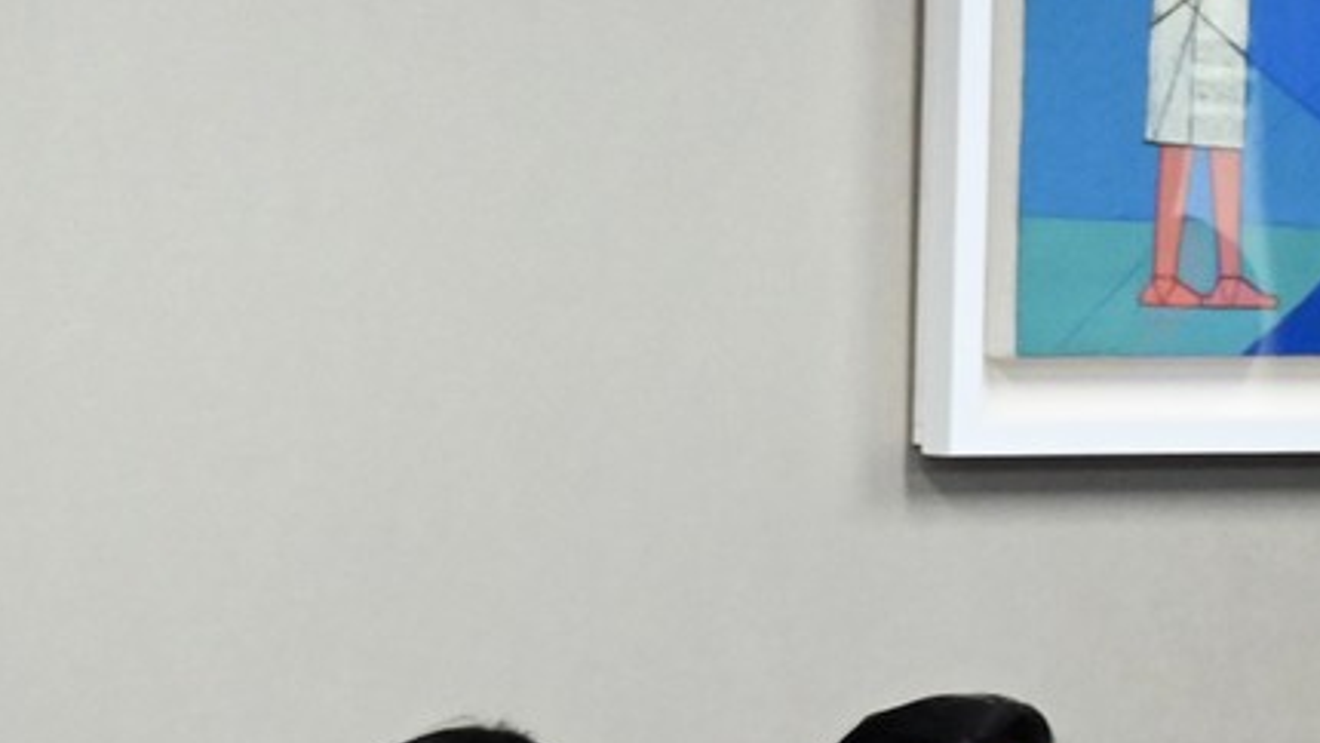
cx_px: 565
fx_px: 8191
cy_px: 1159
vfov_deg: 5.1
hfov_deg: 9.2
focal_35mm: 234
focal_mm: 50
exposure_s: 1/125
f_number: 6.3
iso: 3200
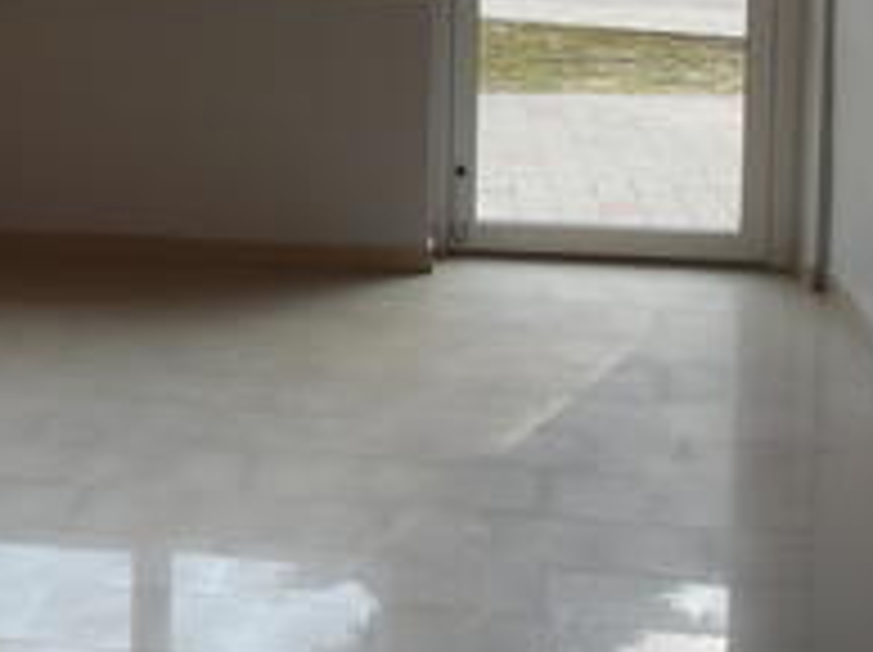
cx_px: -63
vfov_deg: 15.3
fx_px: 2368
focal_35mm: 94
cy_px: -67
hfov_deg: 20.0
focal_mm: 5
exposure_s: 1/200
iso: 125
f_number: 3.9
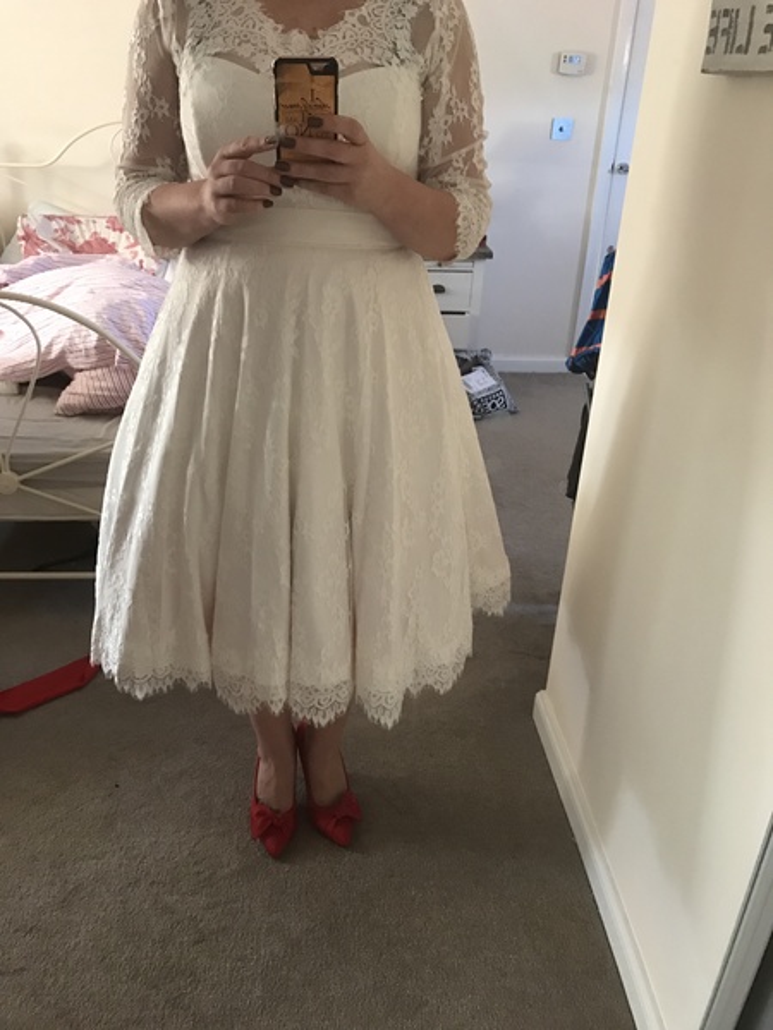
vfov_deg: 63.4
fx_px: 834
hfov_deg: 49.7
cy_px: 515
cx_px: 386
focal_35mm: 28
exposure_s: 1/17
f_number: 1.8
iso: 100
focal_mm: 3.99
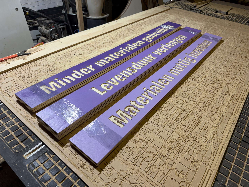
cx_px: 124
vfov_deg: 56.8
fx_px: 173
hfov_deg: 71.6
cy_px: 94
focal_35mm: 24
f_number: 1.78
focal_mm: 6.76
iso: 125
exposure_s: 1/100
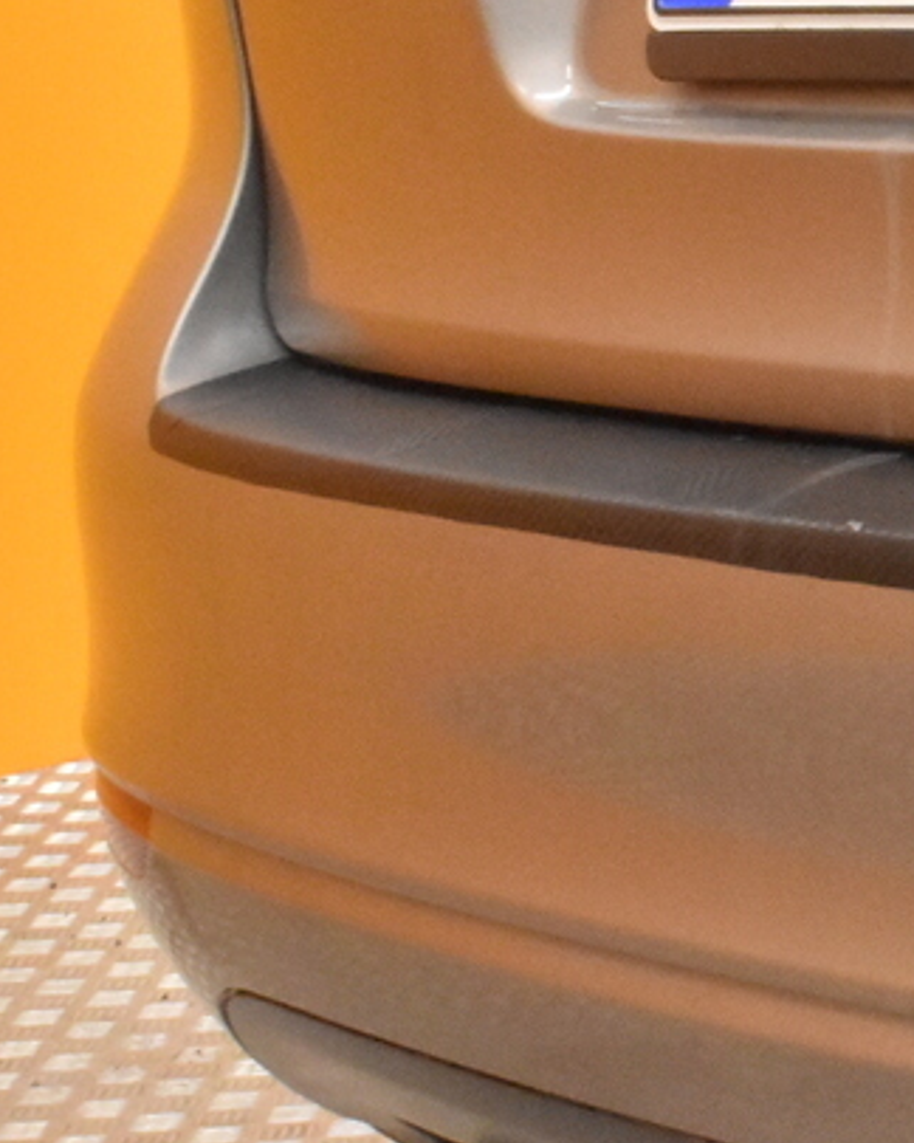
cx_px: 1835
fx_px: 4565
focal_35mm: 135
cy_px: 550
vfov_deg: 14.3
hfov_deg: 10.5
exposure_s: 1/25
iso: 3200
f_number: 25
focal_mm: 24
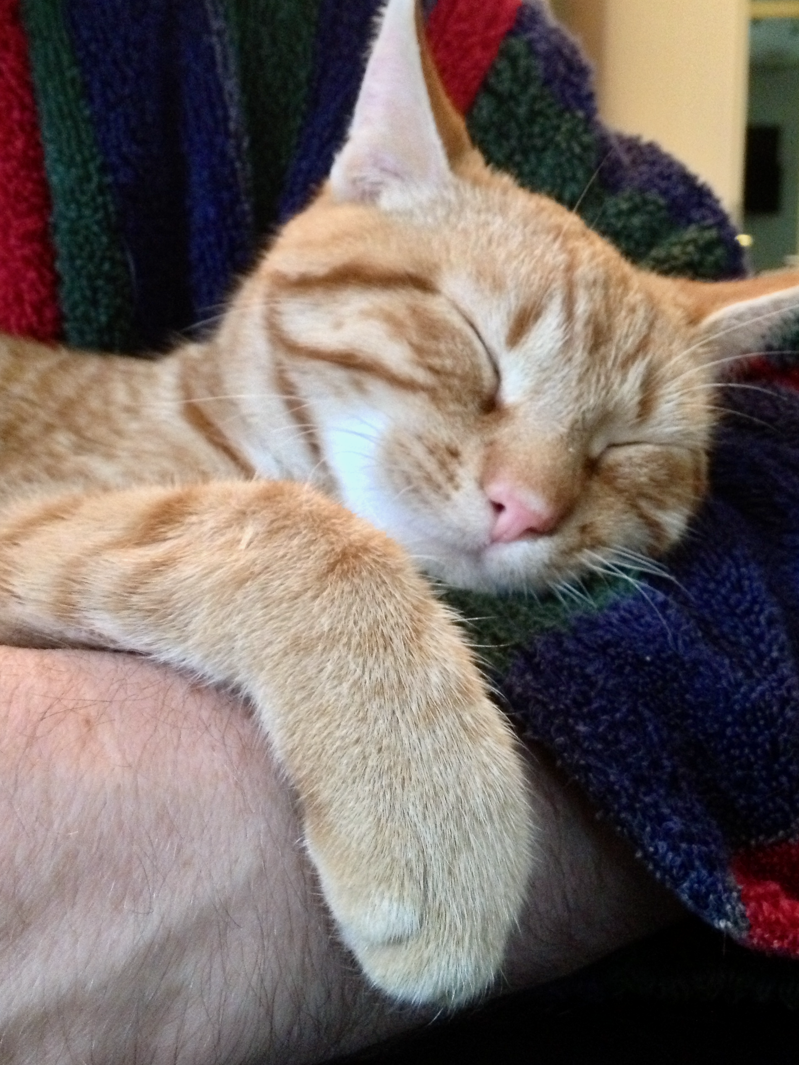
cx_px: 381
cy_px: 432
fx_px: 1385
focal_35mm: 45
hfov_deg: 32.2
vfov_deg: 41.9
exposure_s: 1/15
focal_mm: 4.28
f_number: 2.4
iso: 640
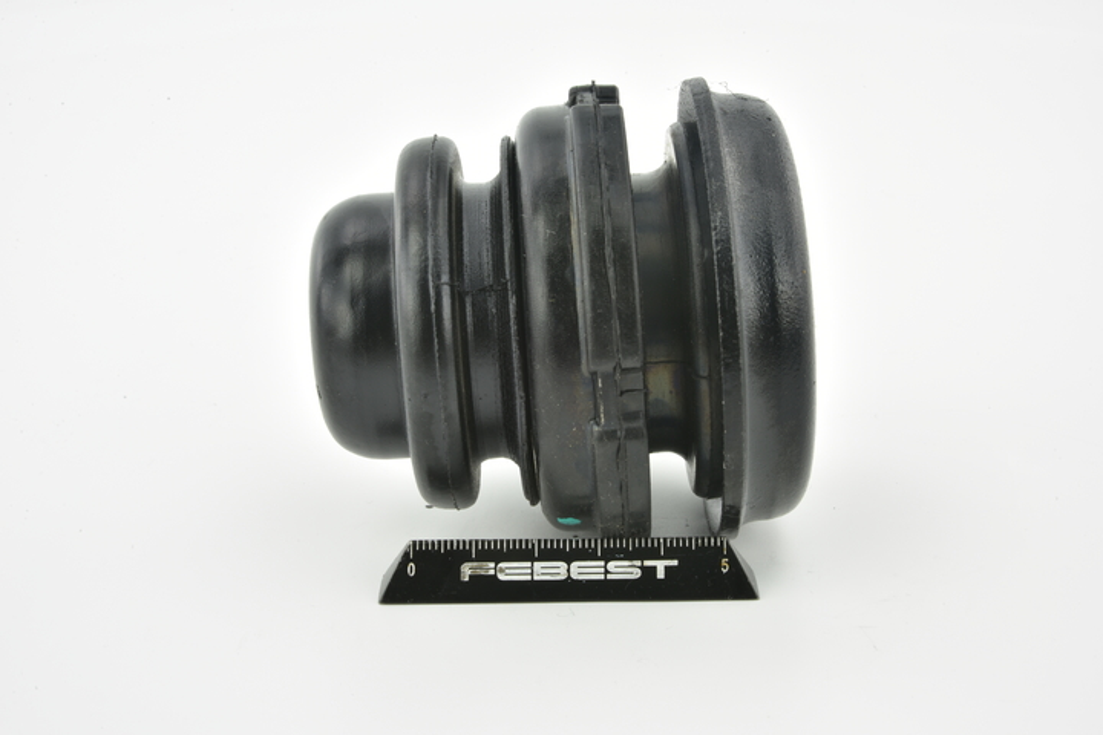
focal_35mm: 60
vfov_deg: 22.6
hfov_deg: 33.4
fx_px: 1838
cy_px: 368
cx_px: 552
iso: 64
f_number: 29
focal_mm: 60
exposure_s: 1/2.5
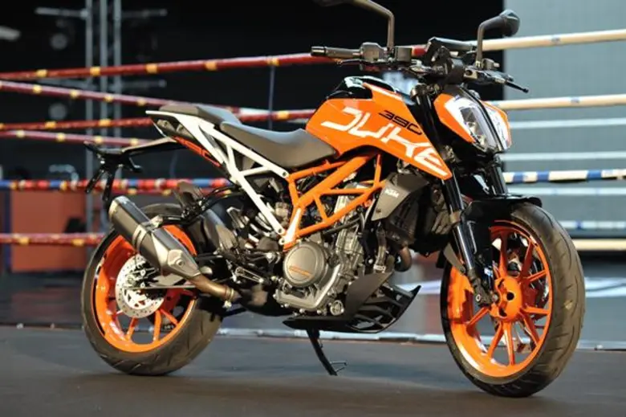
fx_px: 1477
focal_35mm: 85
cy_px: 208
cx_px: 313
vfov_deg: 16.1
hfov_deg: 23.9
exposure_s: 1/160
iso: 720
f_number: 2.8
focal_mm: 85
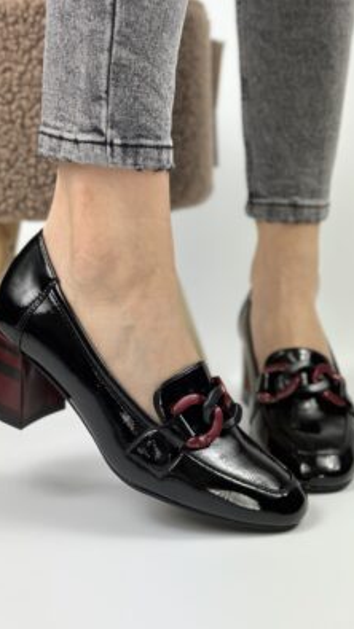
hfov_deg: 22.6
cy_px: 315
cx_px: 180
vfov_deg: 39.2
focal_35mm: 53
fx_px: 885
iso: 80
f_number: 1.78
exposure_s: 1/953
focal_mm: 6.86
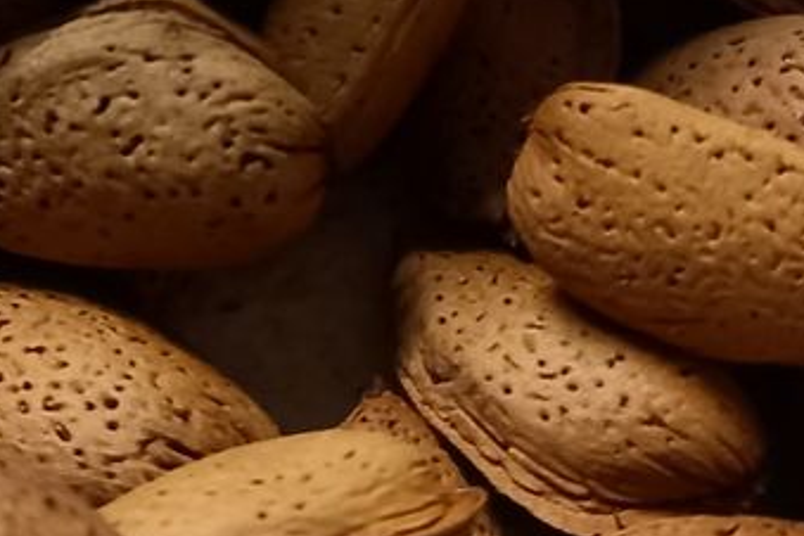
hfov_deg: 21.8
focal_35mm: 92
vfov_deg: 14.5
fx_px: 2055
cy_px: -47
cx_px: 154
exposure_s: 1/25
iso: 500
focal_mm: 4.65
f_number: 1.8
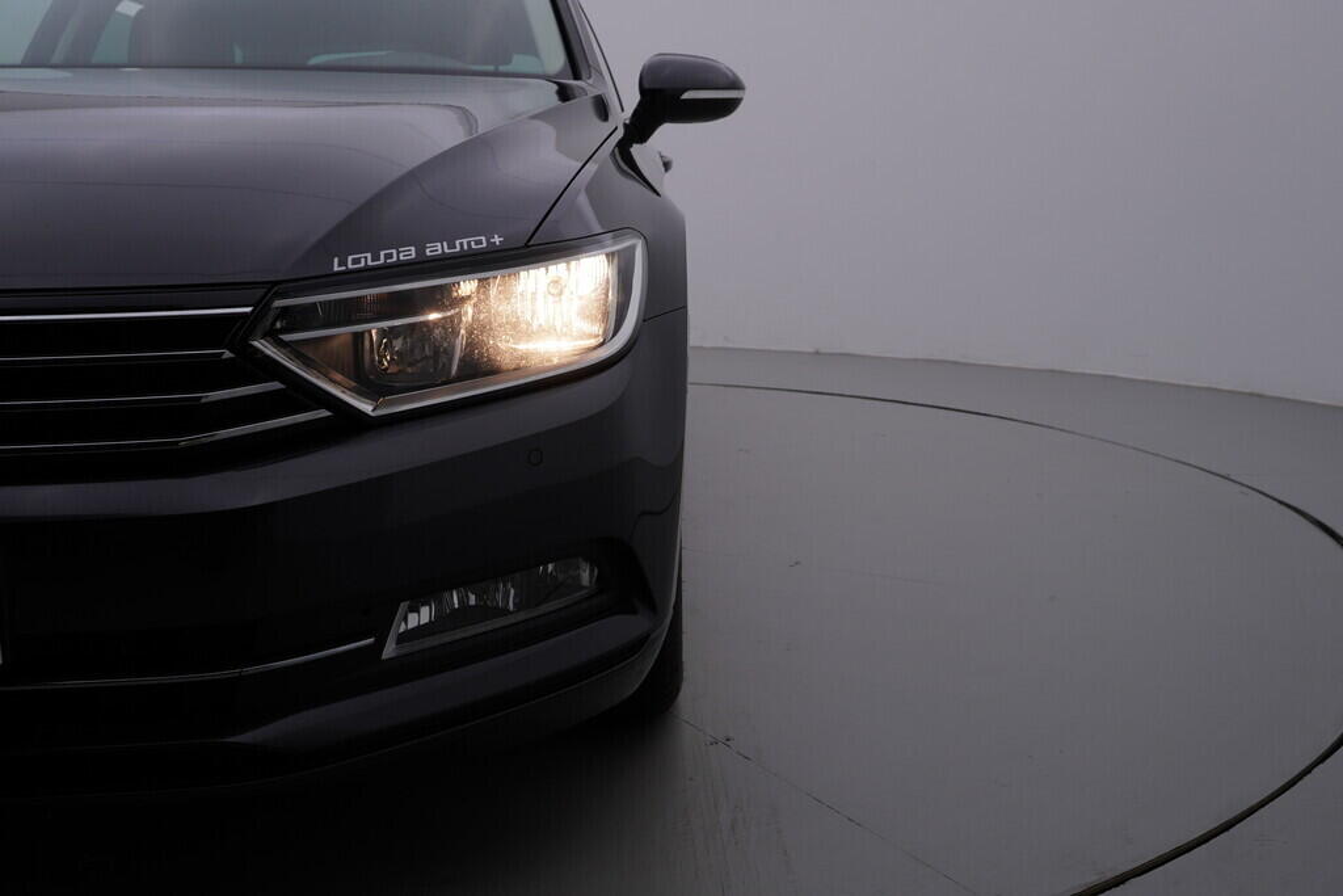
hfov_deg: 53.1
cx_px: 672
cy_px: 448
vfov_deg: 36.9
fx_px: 1343
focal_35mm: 36
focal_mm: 24
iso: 125
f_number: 5.6
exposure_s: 1/160
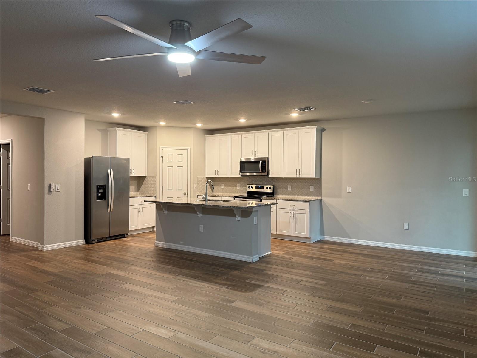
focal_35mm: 24
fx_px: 331
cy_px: 179
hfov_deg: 71.6
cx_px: 238
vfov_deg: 56.8
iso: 200
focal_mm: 6.76
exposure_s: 1/60
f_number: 1.78
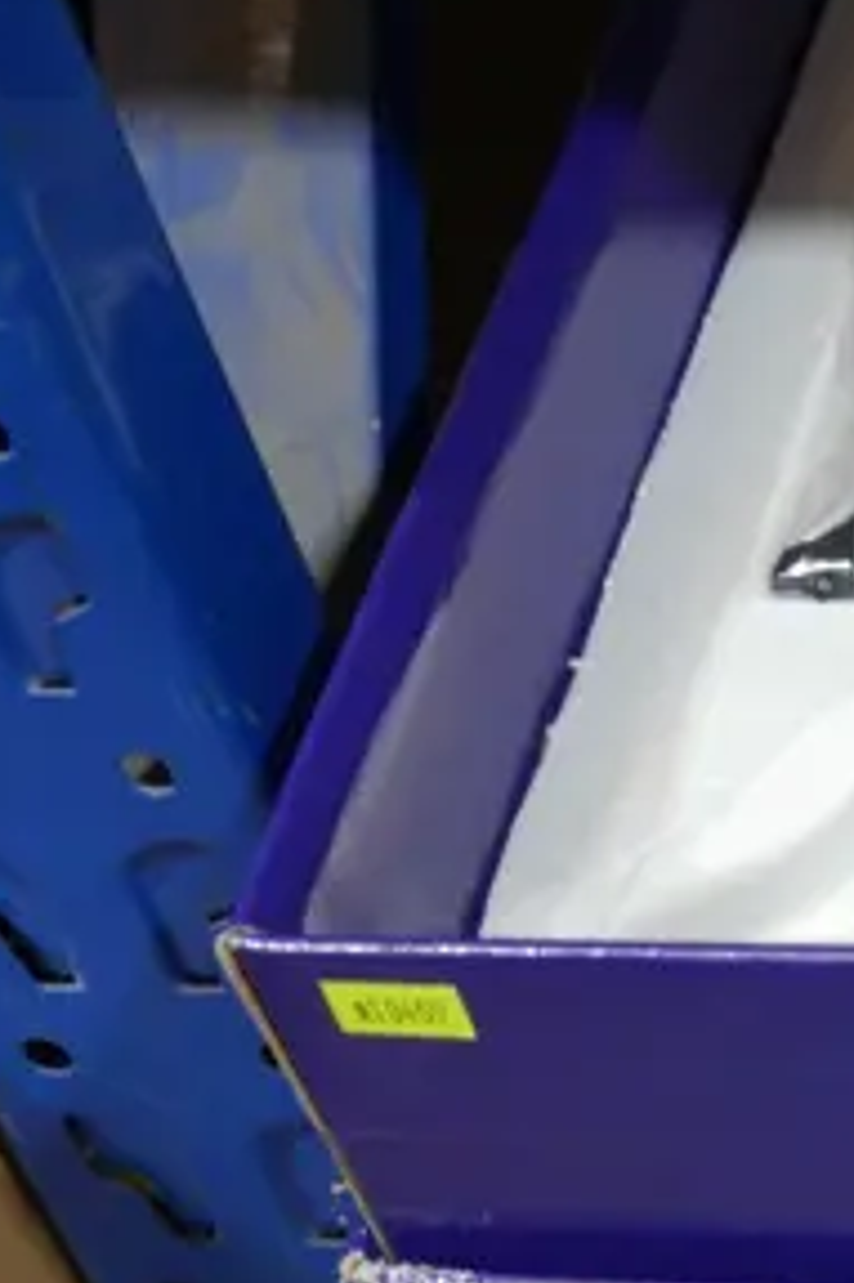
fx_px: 3705
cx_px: 2084
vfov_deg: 19.6
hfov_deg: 11.0
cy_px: 740
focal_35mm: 104
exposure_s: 1/60
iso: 400
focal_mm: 14
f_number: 3.5
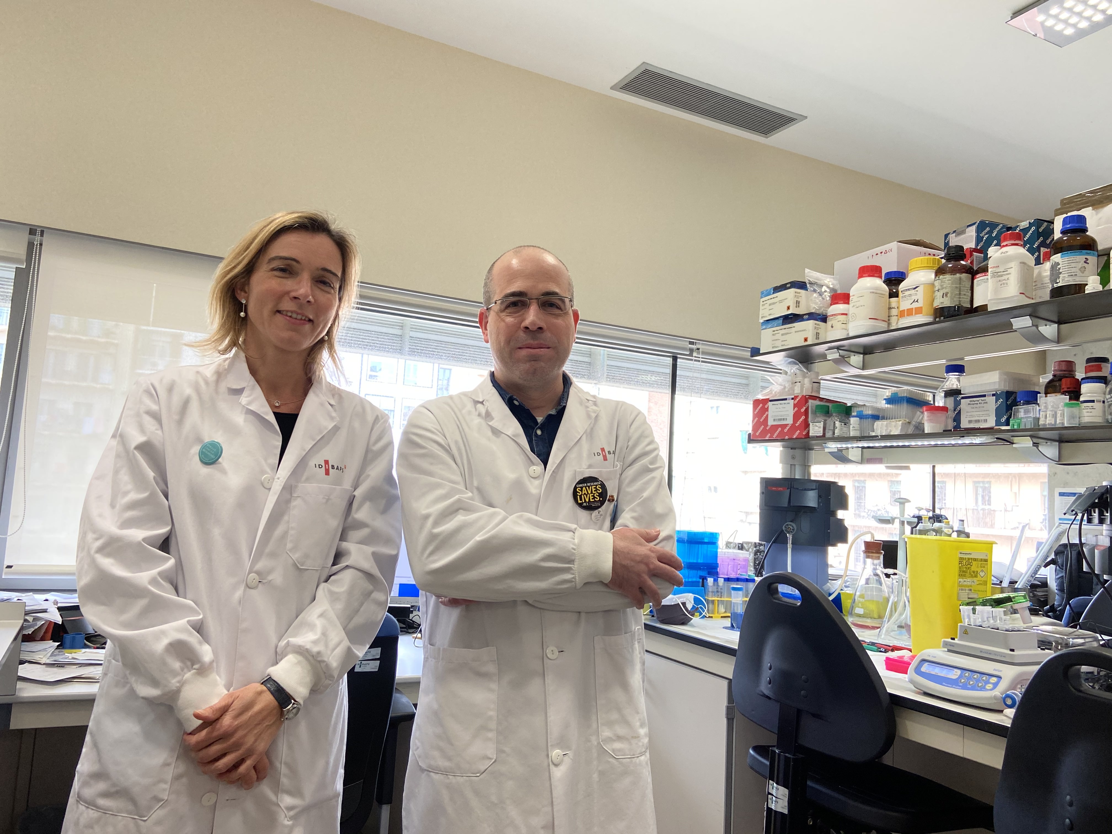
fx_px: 835
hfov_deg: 67.3
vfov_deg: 53.1
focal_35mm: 26
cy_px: 417
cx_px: 556
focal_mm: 4.25
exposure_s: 1/82
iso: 100
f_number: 1.8
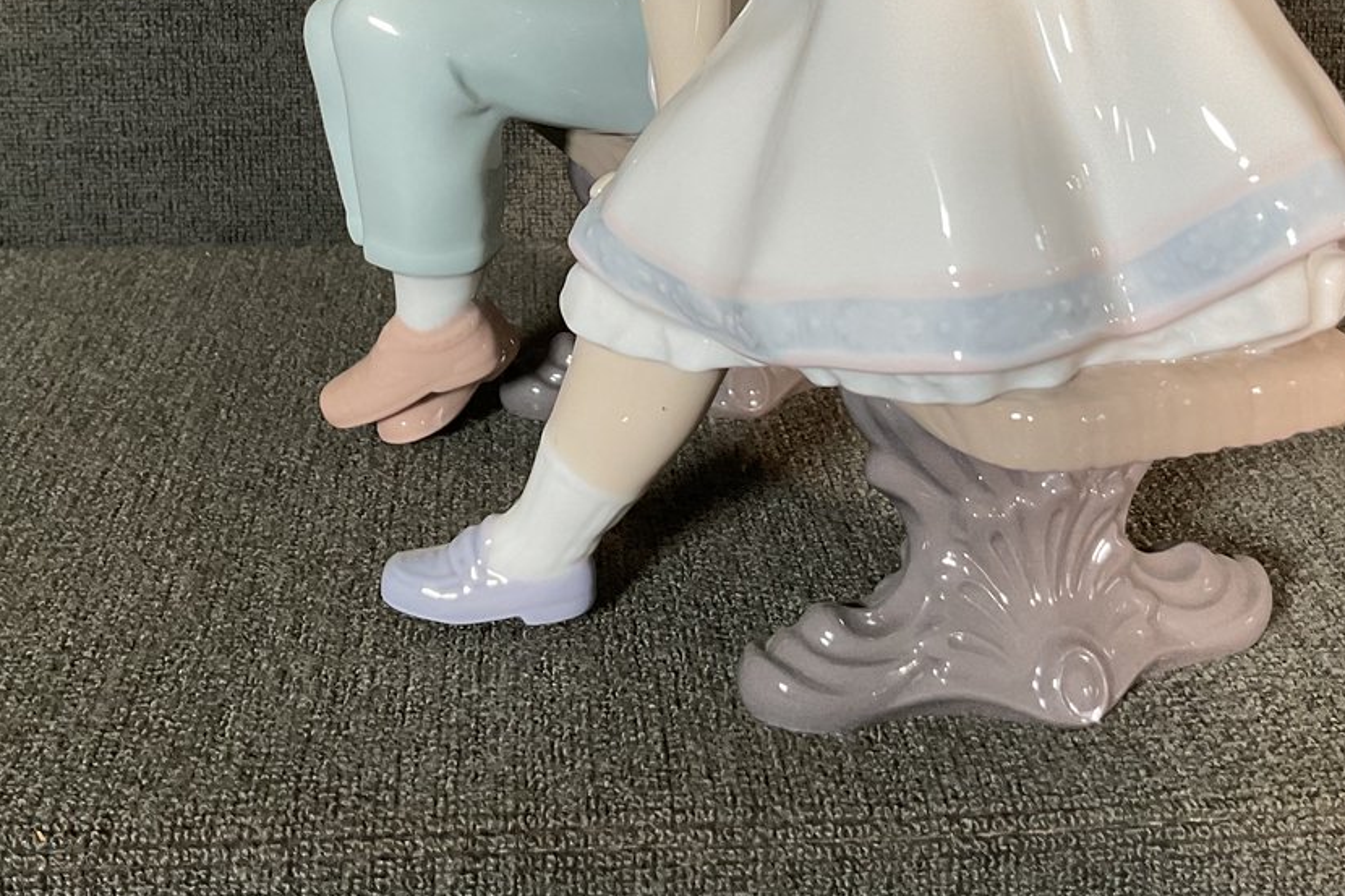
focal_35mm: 55
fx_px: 2054
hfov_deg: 36.3
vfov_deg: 23.6
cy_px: 17
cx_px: 672
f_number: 1.8
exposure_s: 1/60
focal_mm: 3
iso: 80
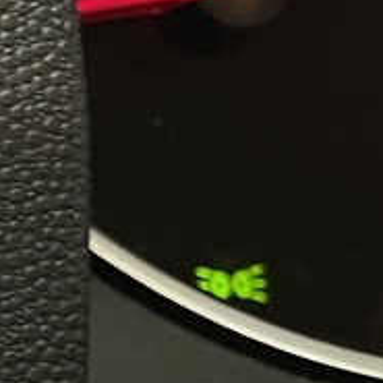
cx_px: -1029
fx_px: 2241
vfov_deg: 9.5
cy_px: 582
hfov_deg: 7.6
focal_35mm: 179
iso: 250
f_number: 1.6
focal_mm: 4.2
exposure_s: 1/50
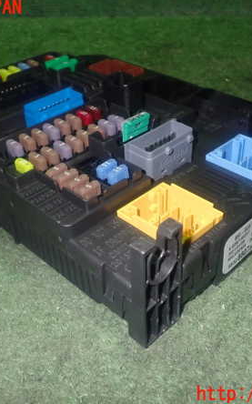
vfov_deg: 46.2
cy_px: 201
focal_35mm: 43
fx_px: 473
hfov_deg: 29.8
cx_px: 129
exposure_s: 1/30
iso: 640
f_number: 6.3
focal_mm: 5.4
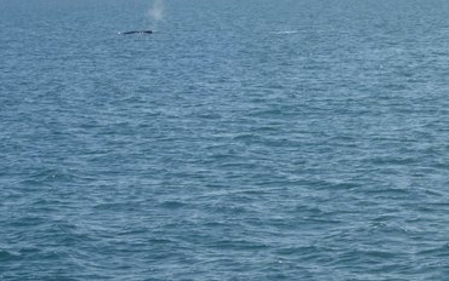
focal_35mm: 194
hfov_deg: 10.8
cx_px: 208
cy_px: 61
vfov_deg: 6.8
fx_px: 2376
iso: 79
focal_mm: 23.4
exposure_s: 1/264
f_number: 8.2
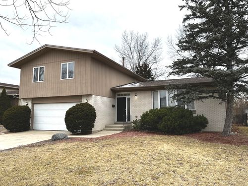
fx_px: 186
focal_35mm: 26
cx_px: 124
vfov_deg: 53.1
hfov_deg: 67.3
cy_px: 93
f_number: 1.6
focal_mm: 5.1
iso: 50
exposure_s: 1/821
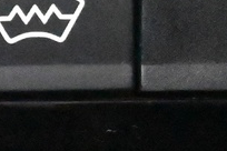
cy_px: 33
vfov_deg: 3.8
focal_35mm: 357
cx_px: -315
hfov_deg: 5.6
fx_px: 2251
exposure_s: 1/50
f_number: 4.8
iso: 28800
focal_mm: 30
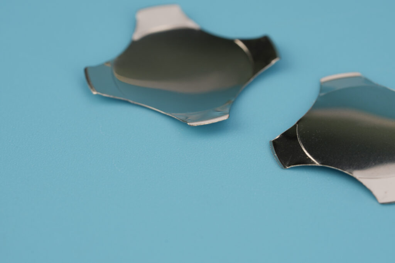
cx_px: 198
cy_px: 132
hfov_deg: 15.2
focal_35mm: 135
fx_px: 1481
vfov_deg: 10.2
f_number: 9
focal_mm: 90
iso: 100
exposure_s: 1/125
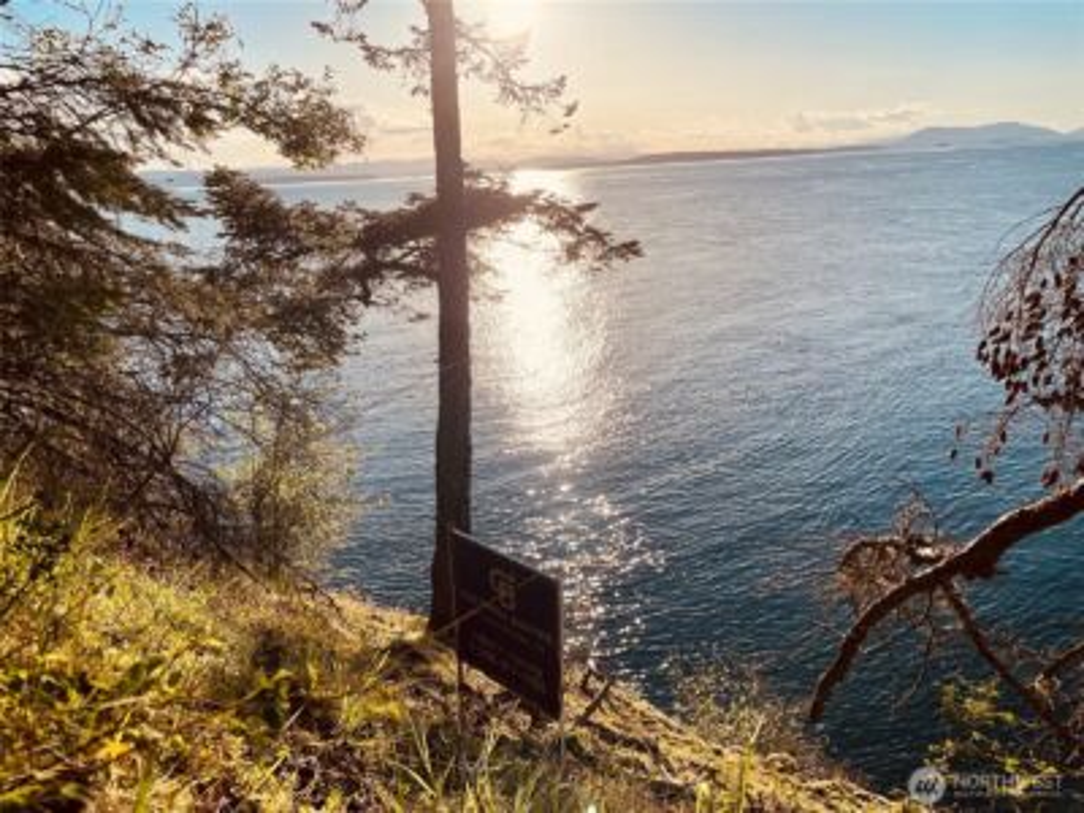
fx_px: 814
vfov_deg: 53.1
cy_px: 406
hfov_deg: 67.3
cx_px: 542
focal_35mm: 26
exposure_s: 1/6494
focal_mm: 4.2
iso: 32
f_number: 1.6
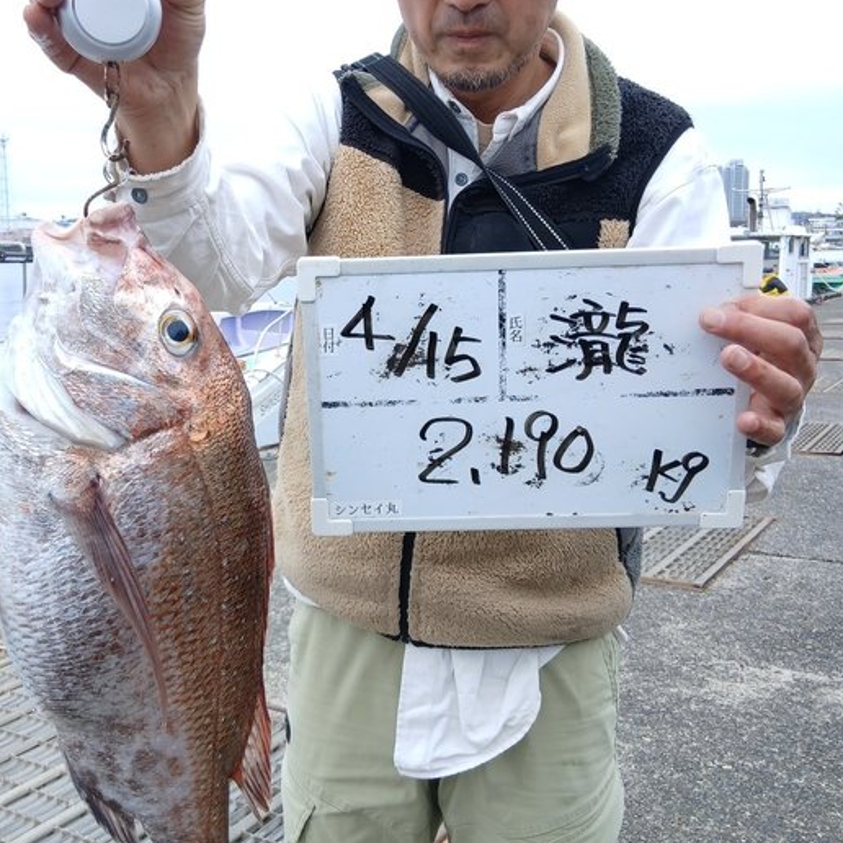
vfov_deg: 43.7
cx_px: 327
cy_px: 359
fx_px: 1047
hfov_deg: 43.6
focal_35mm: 38
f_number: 1.8
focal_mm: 3.86
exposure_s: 1/172
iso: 20
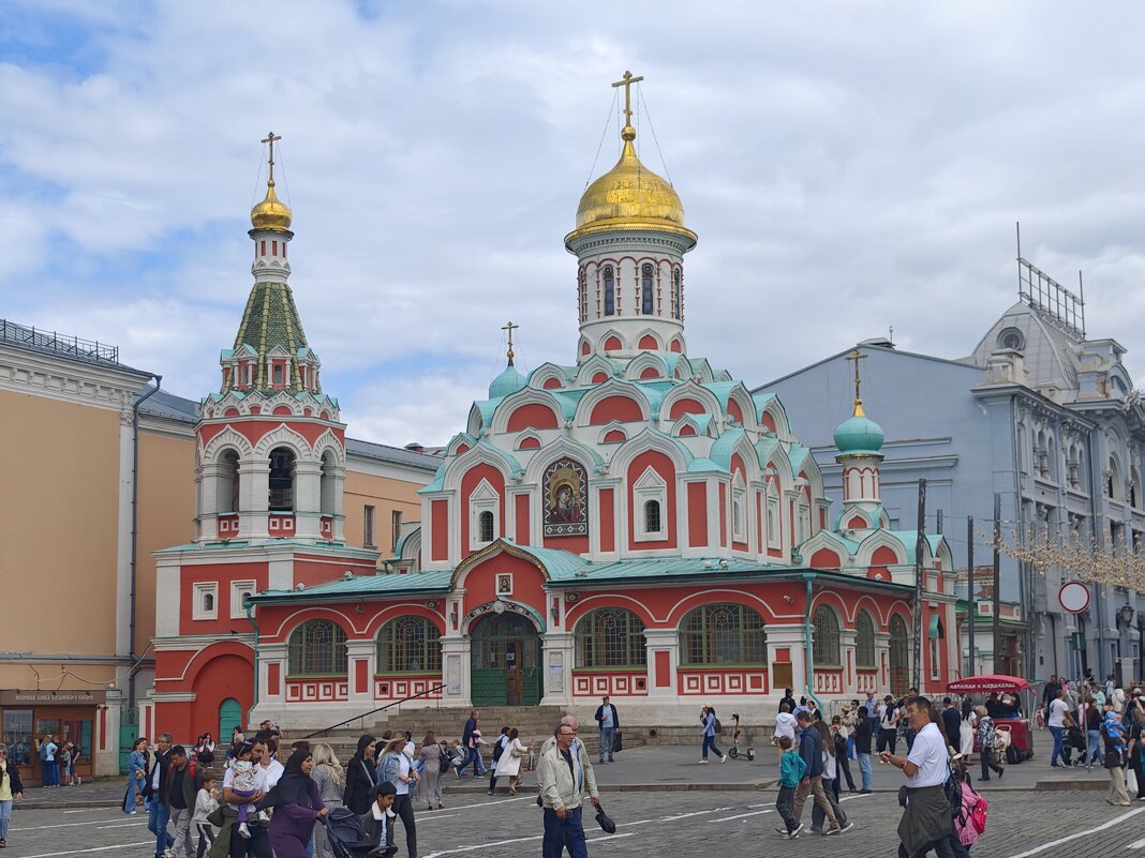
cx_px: 572
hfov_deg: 36.2
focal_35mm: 53
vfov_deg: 27.5
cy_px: 429
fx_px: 1753
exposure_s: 1/1442
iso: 50
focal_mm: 8.72
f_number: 2
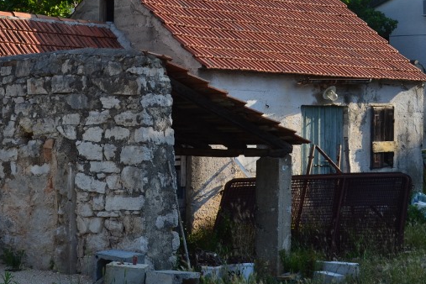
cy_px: 104
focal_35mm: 83
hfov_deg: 24.2
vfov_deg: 16.5
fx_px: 980
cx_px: 97
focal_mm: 35
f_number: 10
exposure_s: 1/250
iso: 400
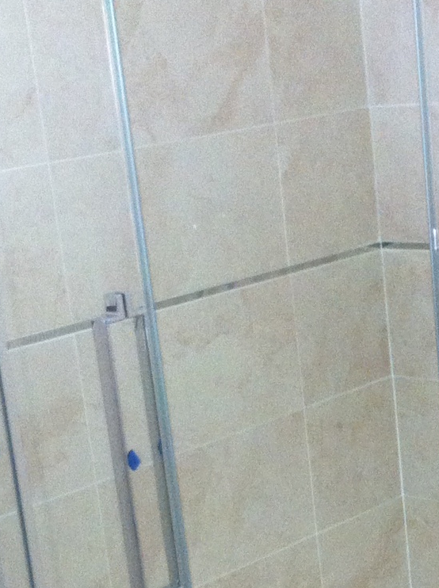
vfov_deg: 19.9
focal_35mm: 97
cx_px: 345
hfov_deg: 15.1
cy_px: 510
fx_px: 1645
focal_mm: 3.85
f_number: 2.8
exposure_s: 1/15
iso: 320
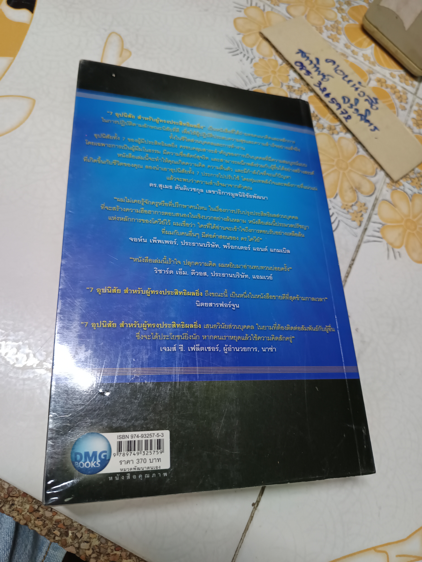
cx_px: 211
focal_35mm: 24
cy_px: 281
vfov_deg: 71.6
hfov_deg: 56.8
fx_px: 390
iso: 1175
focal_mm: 5.31
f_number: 1.7
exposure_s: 1/33.3
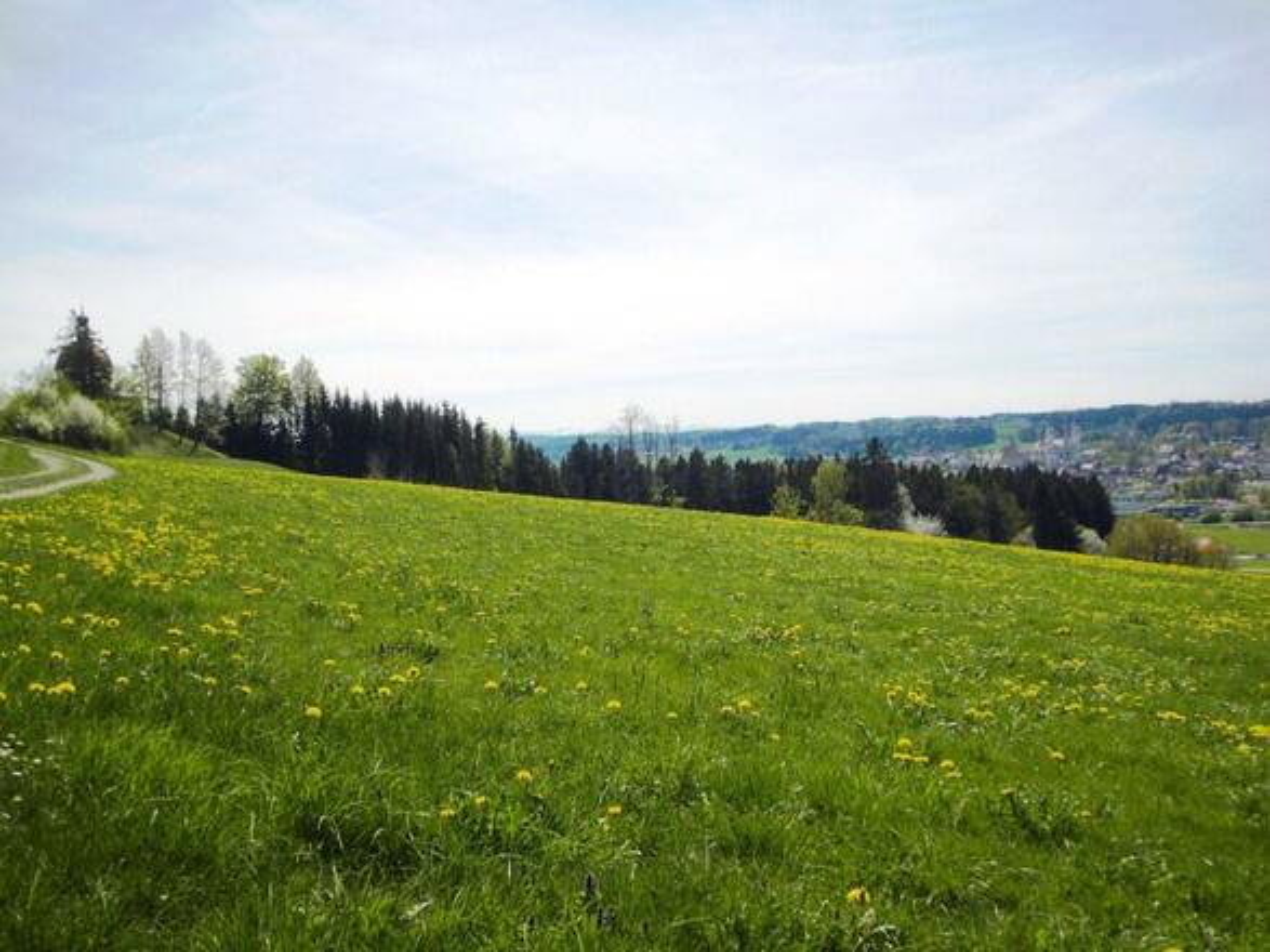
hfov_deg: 46.8
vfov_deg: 35.9
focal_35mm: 40
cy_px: 476
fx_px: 1467
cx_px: 635
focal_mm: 7.1
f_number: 9.1
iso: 80
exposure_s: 1/250
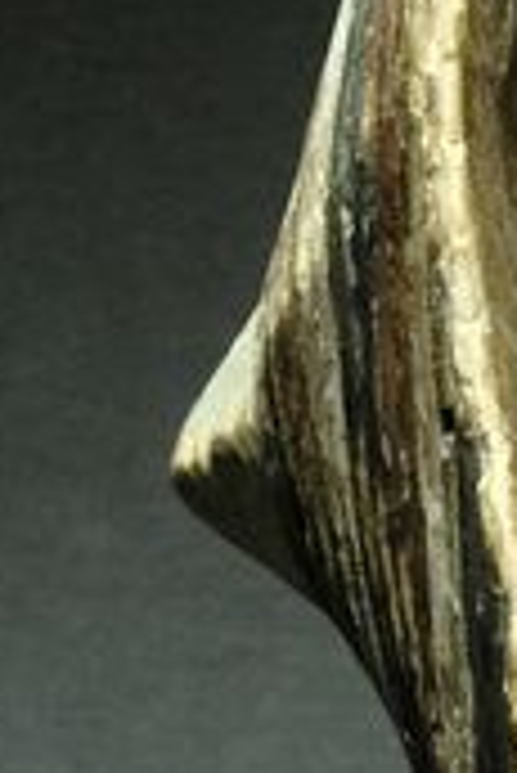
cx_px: 1167
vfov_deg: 6.9
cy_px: 782
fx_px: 6428
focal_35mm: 299
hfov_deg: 4.5
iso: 1000
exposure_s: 1/100
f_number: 4.5
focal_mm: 27
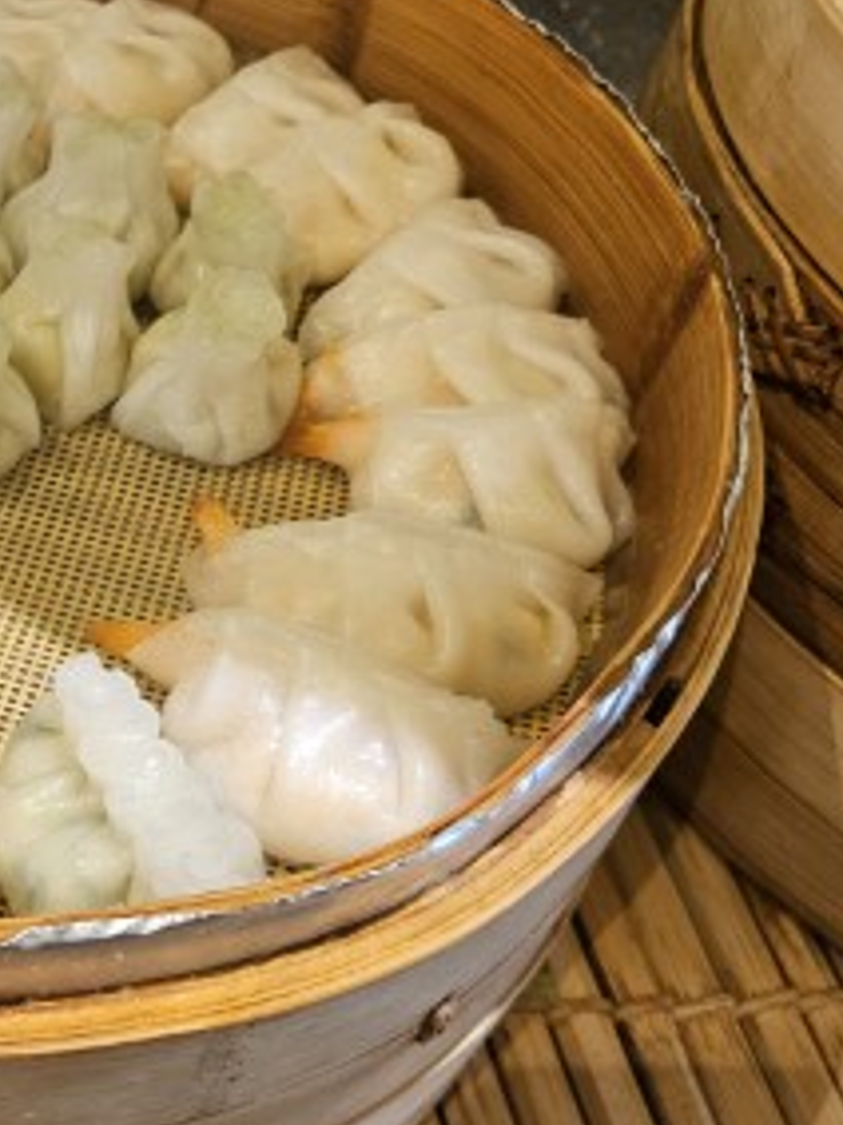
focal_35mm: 52
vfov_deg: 36.8
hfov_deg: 24.7
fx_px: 1690
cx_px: -223
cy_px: 584
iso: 160
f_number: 1.8
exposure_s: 1/120
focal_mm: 5.4
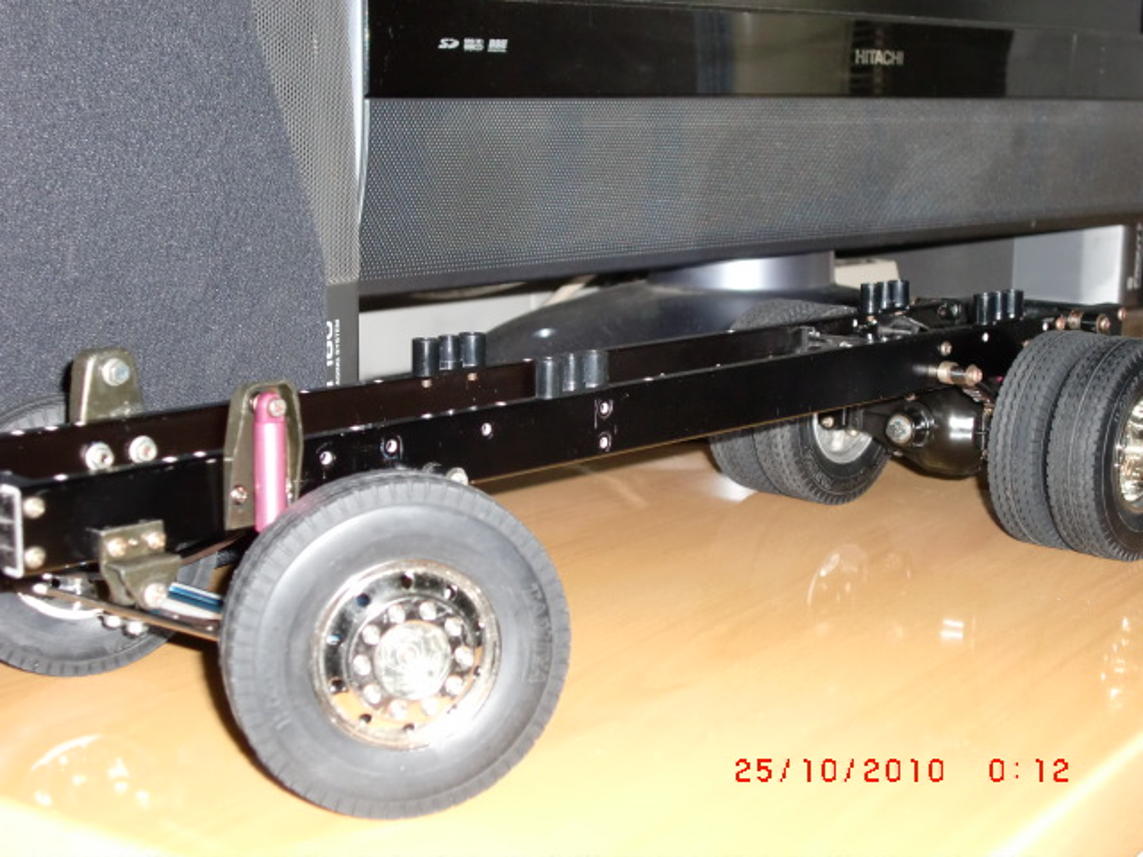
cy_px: 428
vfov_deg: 24.0
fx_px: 2014
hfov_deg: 31.7
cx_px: 572
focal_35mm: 61
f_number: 3.8
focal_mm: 10.8
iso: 250
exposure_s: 1/60
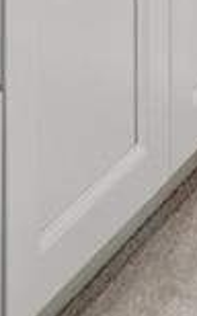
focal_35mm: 159
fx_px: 1368
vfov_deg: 9.9
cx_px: 176
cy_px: -642
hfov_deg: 8.2
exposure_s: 1/10
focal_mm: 10
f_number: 7.1
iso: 100
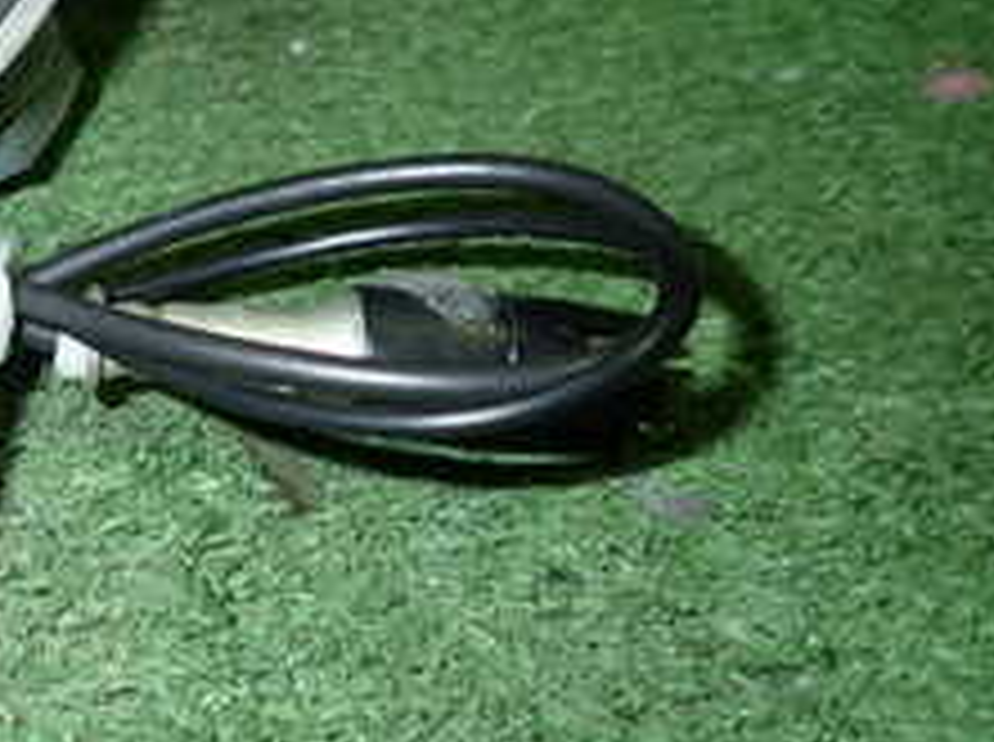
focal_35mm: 68
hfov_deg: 26.1
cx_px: -135
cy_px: 180
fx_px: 1949
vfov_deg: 21.4
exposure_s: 1/30
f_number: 5.6
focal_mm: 4.5
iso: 200
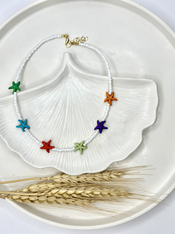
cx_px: 88
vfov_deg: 39.7
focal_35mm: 48
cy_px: 117
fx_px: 324
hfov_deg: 30.3
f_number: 1.78
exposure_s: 1/672
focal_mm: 6.86
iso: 80
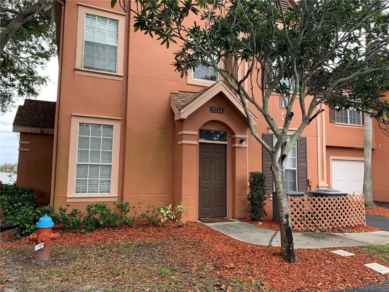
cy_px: 146
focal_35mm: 26
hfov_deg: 67.3
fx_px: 292
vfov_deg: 53.1
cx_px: 194
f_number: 1.8
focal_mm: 4.25
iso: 25
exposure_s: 1/121
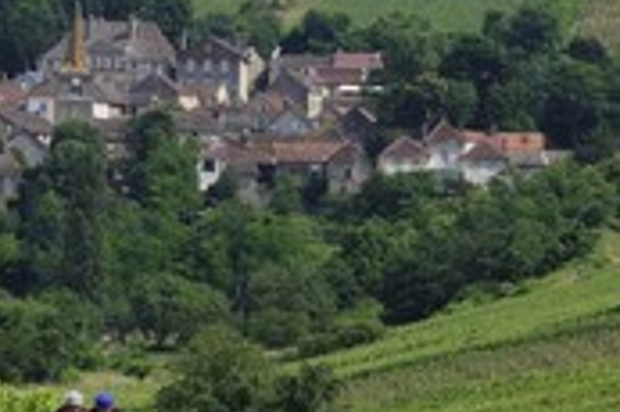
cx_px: -116
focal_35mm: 487
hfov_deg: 4.2
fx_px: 8379
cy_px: 229
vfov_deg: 2.8
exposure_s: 1/320
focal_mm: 200
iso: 200
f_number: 10
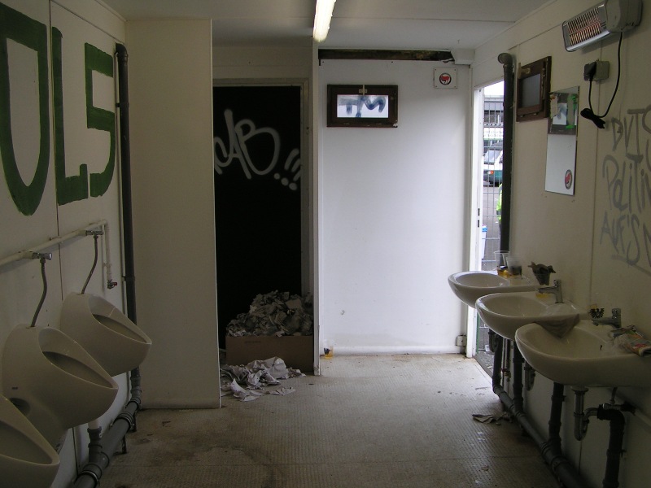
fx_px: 715
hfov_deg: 49.0
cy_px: 244
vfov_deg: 37.7
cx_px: 326
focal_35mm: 38
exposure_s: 1/100
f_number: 4
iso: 50
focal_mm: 5.8
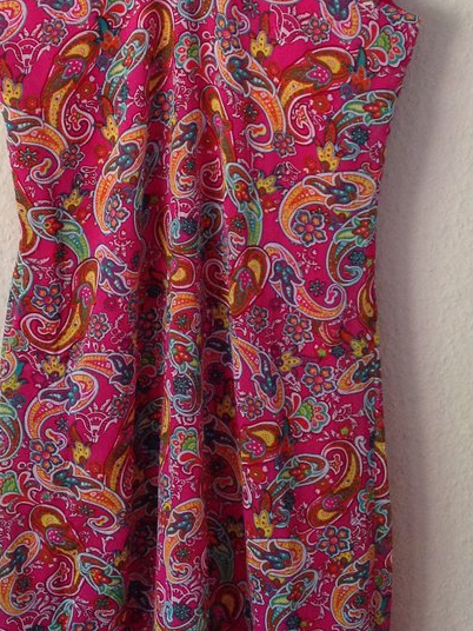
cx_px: 206
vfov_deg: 23.7
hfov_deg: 18.0
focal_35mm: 82
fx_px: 1494
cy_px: 187
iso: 200
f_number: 2.4
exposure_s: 1/20
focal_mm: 4.12
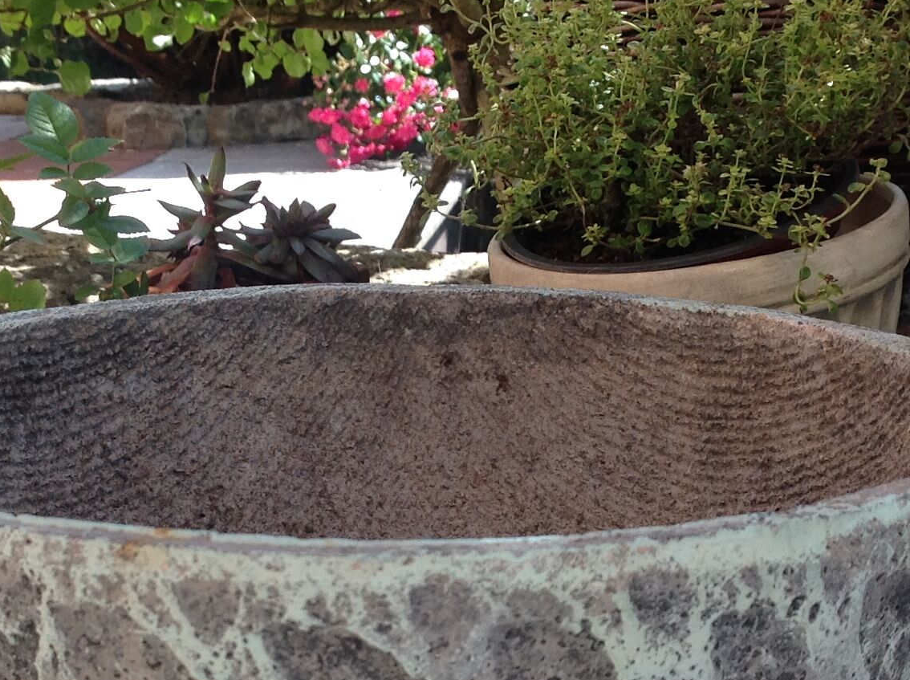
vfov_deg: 18.4
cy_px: 422
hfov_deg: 24.5
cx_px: 448
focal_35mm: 80
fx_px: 2100
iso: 50
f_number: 2.4
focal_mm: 4.28
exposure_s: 1/351
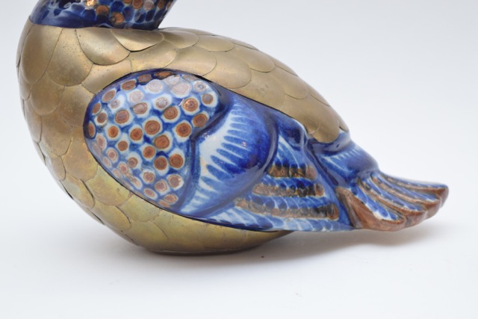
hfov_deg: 24.6
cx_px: 239
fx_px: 1096
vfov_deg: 16.6
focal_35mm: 82
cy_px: 160
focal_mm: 55
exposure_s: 1/125
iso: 800
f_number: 5.6
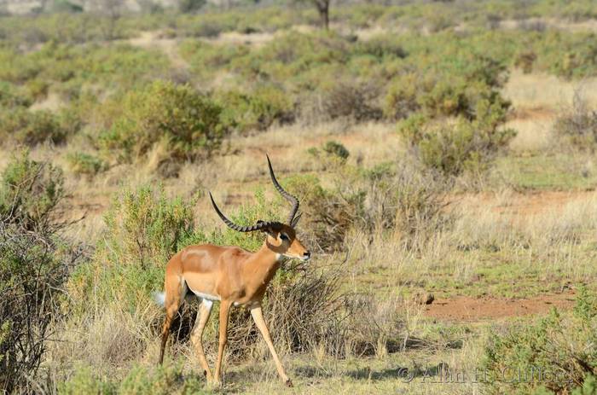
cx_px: 298
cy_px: 198
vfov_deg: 3.5
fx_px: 6451
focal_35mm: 390
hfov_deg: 5.3
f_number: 8
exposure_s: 1/250
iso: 160
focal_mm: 260
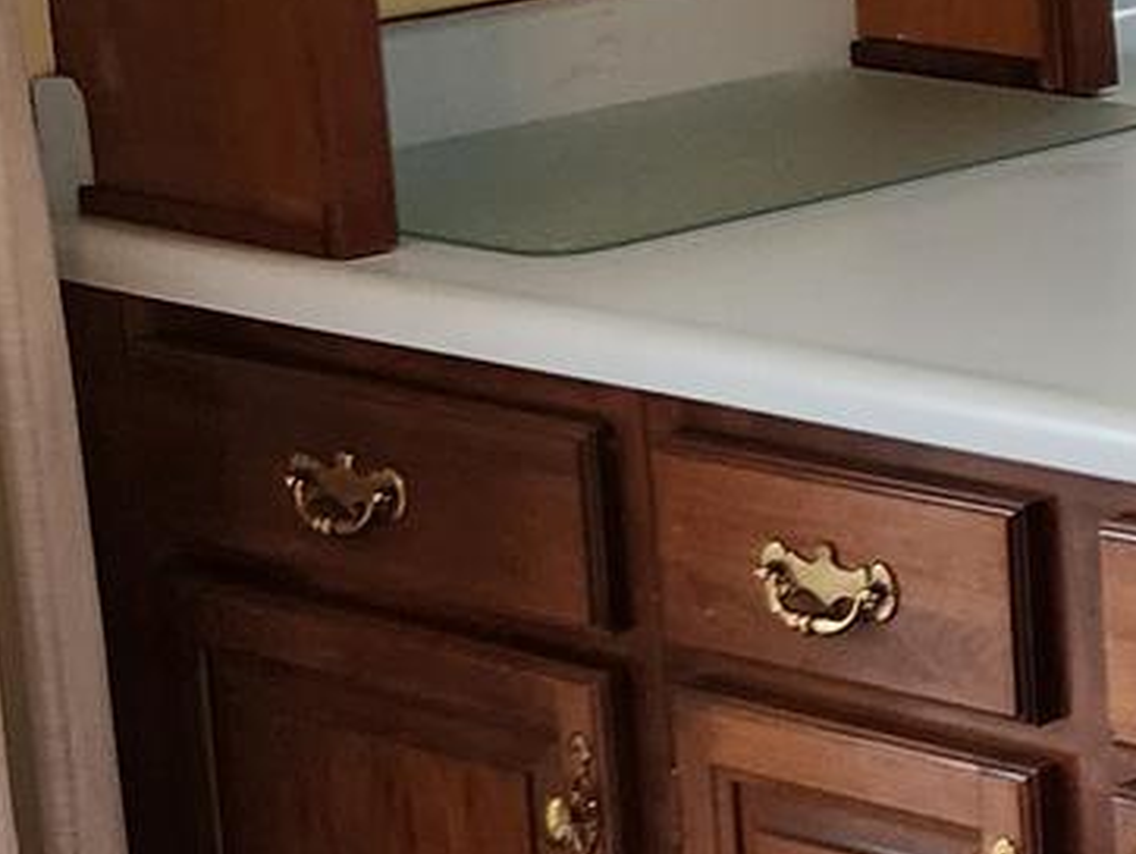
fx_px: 4269
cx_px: 2705
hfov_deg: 12.2
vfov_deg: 11.3
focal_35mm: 130
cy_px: -72
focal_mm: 6.4
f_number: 1.8
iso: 250
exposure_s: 1/120
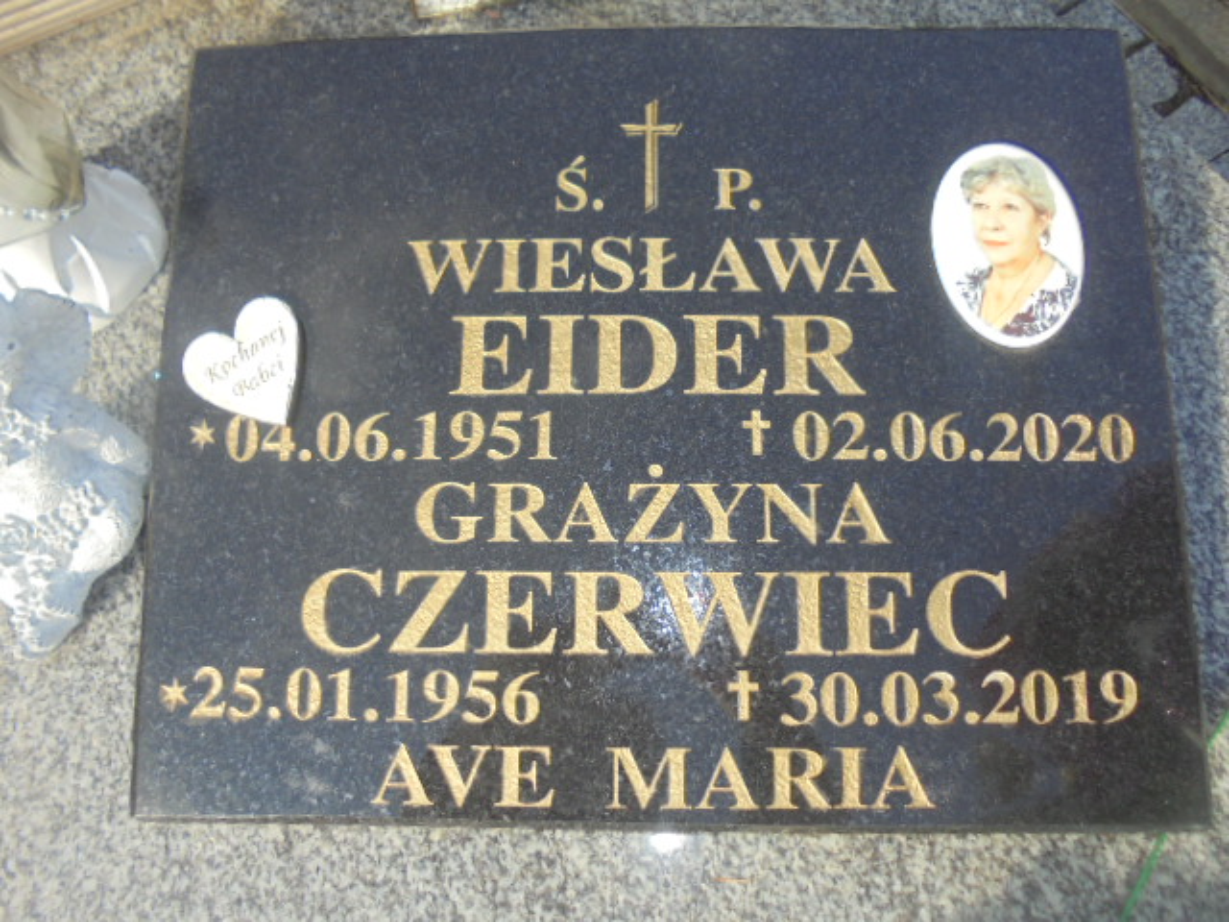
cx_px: 614
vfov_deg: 53.1
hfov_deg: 67.3
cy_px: 461
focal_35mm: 26
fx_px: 923
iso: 100
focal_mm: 4.6
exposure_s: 1/320
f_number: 3.5
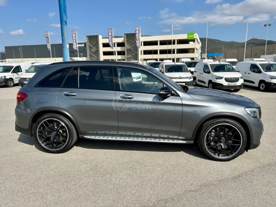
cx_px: 138
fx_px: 191
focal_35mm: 24
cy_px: 104
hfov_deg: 71.6
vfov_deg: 56.8
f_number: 1.78
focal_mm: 6.86
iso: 80
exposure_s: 1/5848
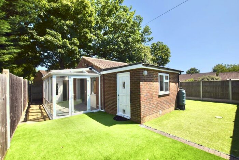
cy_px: 80
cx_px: 120
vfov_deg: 77.4
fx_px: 100
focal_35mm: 15
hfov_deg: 100.3
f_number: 9
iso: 100
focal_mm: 10
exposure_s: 1/200
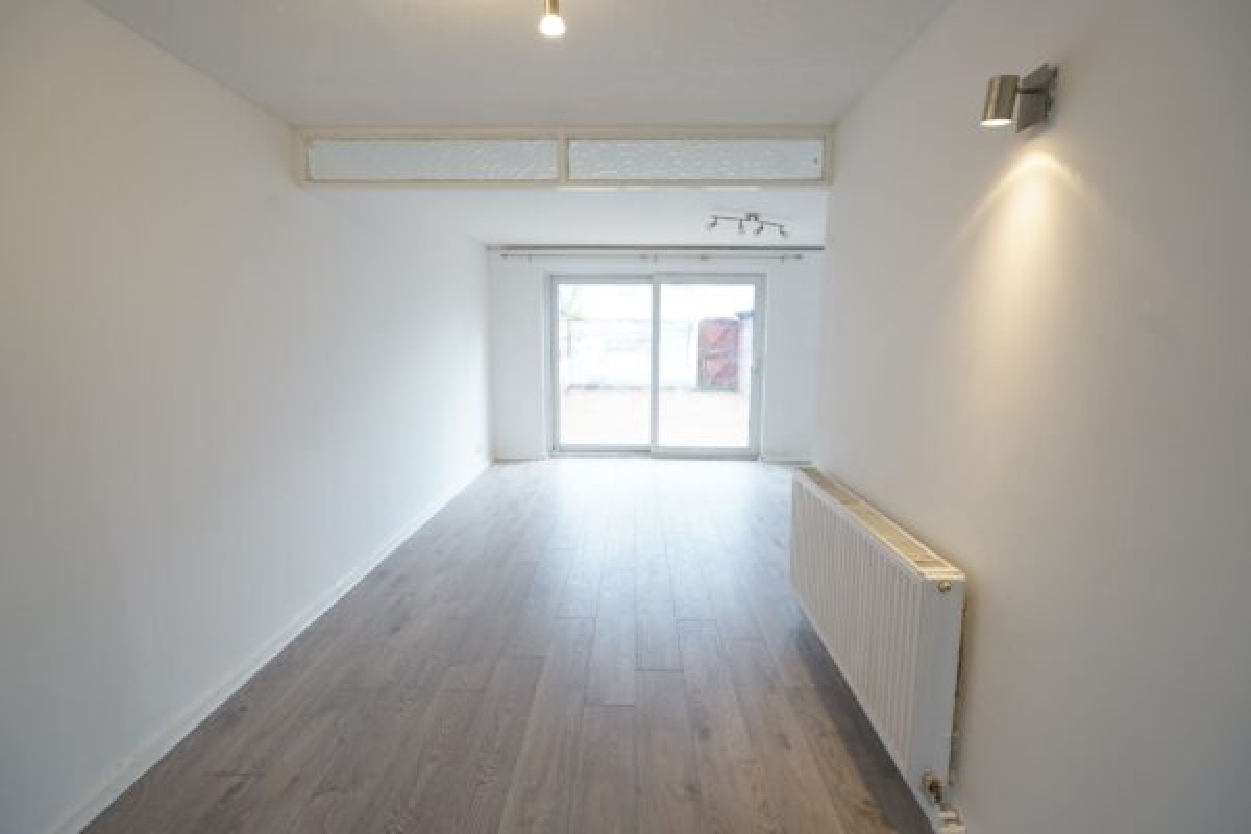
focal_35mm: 16
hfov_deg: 96.7
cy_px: 417
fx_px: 556
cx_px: 626
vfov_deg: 73.7
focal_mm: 16
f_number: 5
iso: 400
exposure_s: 1/50
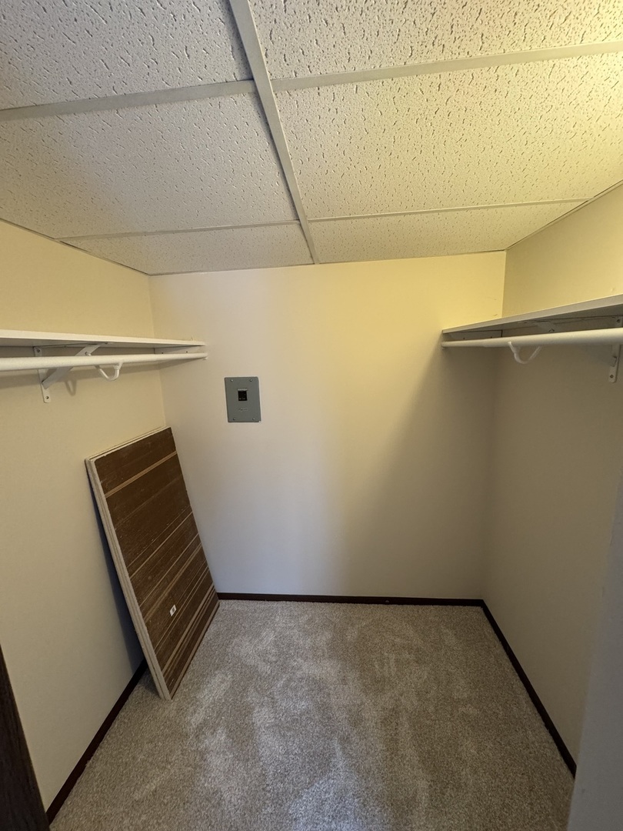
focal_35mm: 14
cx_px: 312
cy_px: 416
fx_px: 336
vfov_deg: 102.1
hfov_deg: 85.7
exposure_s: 1/60
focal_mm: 2.22
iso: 320
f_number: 2.2
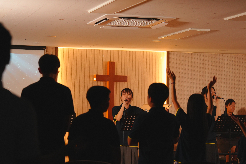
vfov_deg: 13.0
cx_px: 123
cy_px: 82
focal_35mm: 105
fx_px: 717
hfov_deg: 19.5
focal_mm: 70
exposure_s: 1/60
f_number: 2.8
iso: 1250
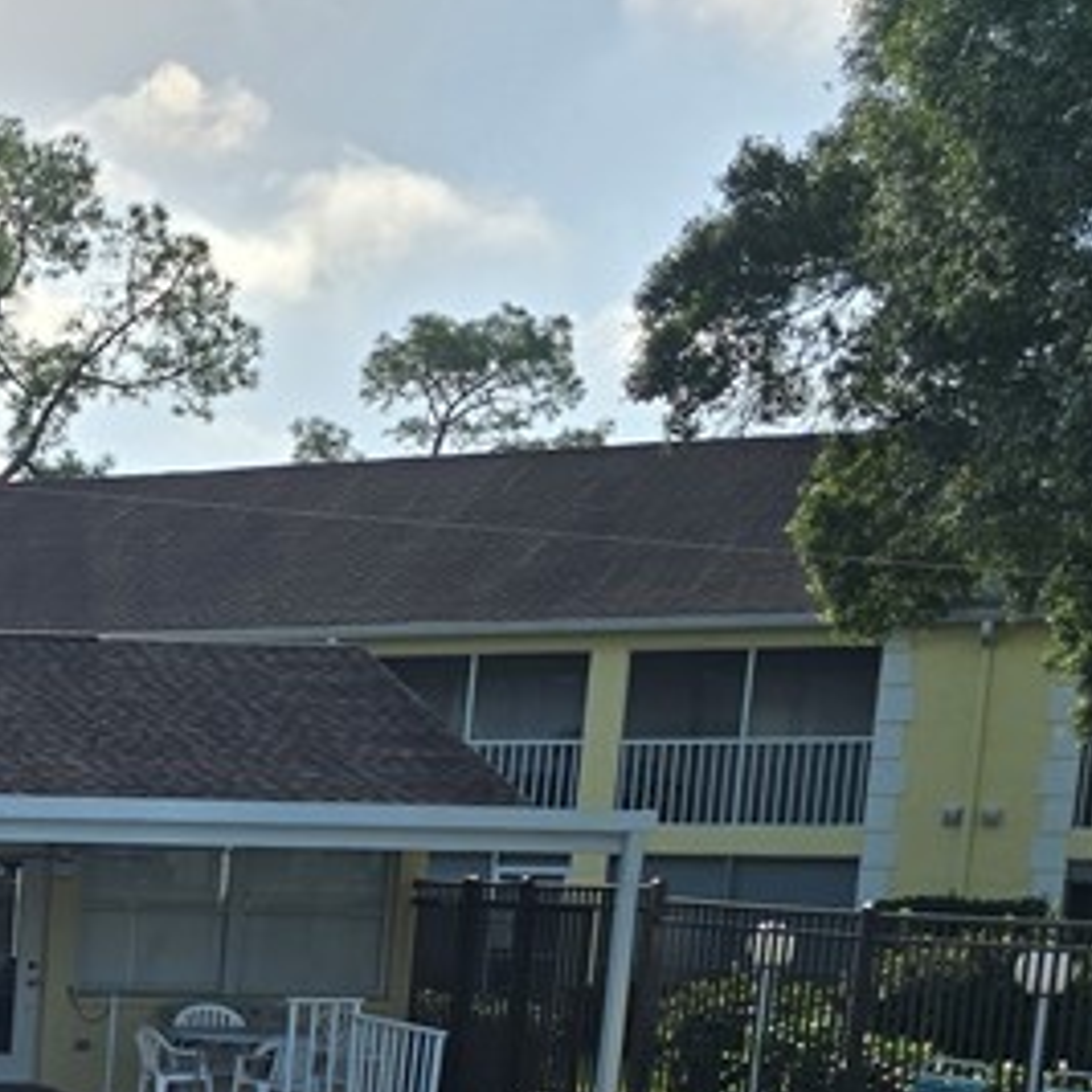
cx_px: -507
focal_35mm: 78
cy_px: 1341
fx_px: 2784
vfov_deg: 20.6
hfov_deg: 19.6
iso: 12
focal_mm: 6.3
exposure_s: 1/1775
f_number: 1.7
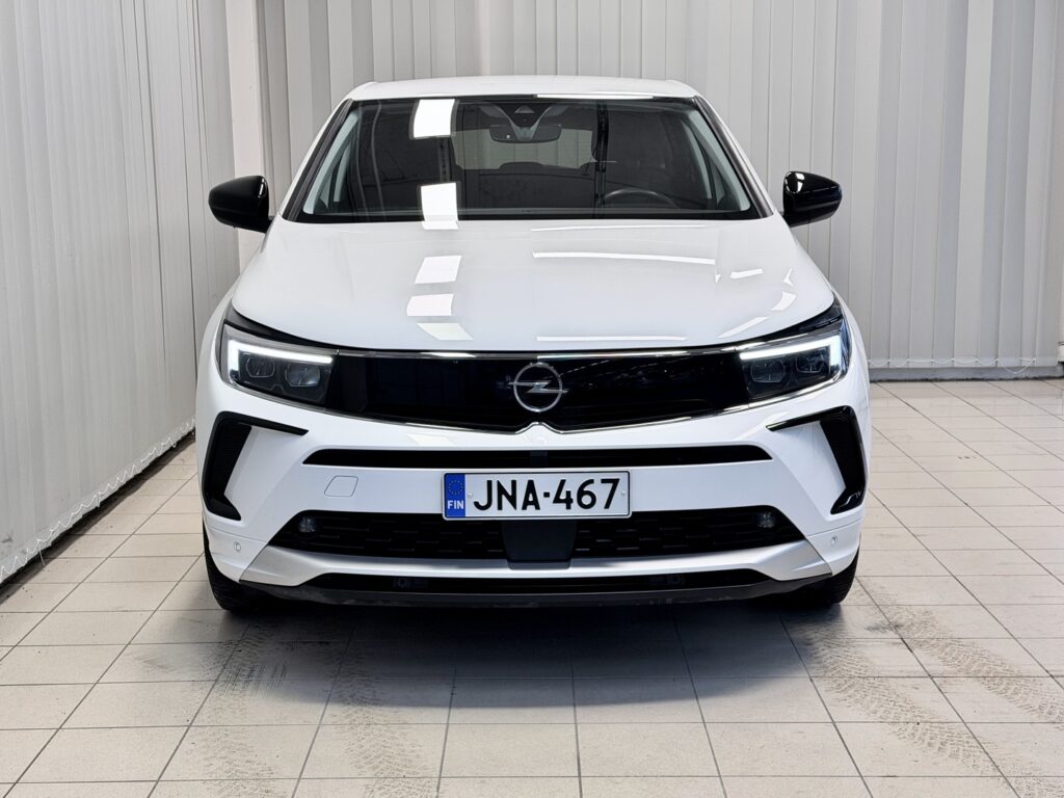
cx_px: 532
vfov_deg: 30.3
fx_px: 1475
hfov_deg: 39.7
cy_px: 399
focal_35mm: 48
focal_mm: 6.76
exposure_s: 1/148
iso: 64
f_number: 1.78
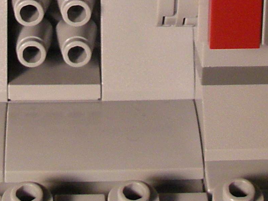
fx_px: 1045
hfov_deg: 14.6
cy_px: -137
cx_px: 99
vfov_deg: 10.5
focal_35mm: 135
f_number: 2.8
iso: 134
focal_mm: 5.8
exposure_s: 1/30
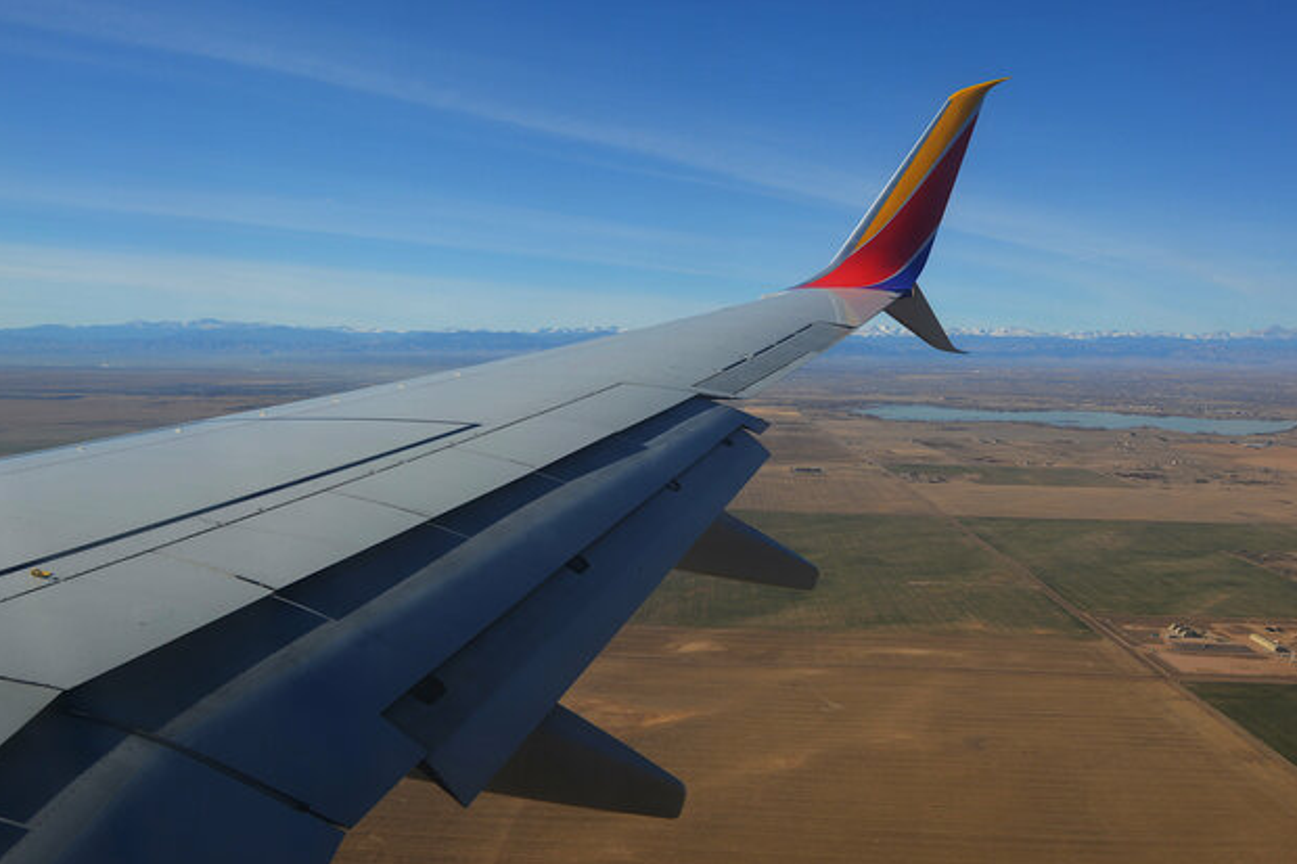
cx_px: 644
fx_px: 1116
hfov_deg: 60.3
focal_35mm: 31
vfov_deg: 42.3
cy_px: 445
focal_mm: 20
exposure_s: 1/250
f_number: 8
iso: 125
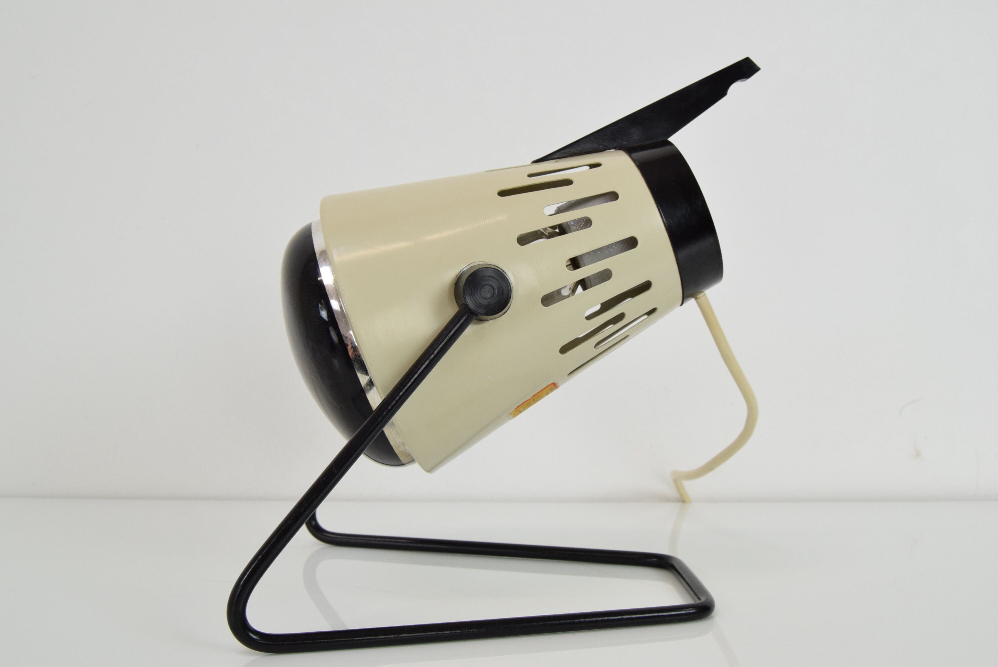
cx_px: 499
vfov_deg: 36.9
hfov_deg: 53.1
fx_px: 999
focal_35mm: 36
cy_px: 334
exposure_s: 1/250
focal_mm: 24
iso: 1600
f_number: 8
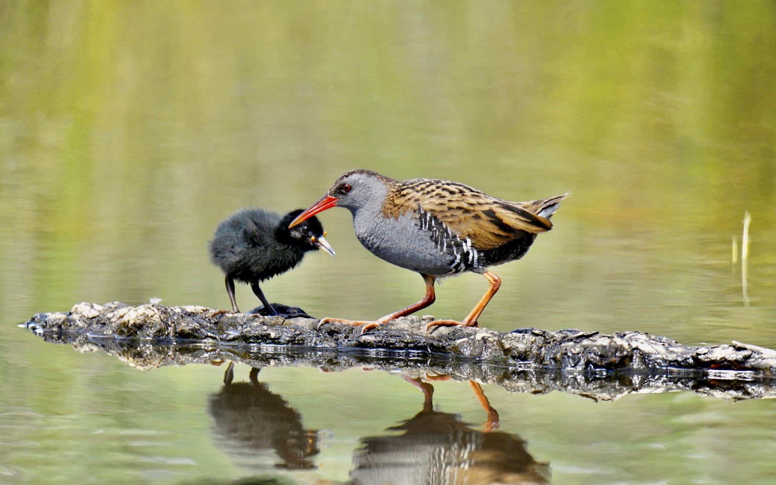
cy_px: 248
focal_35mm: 613
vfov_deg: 2.1
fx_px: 12964
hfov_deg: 3.4
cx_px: 388
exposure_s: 1/1600
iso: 1800
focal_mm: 600
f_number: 6.3
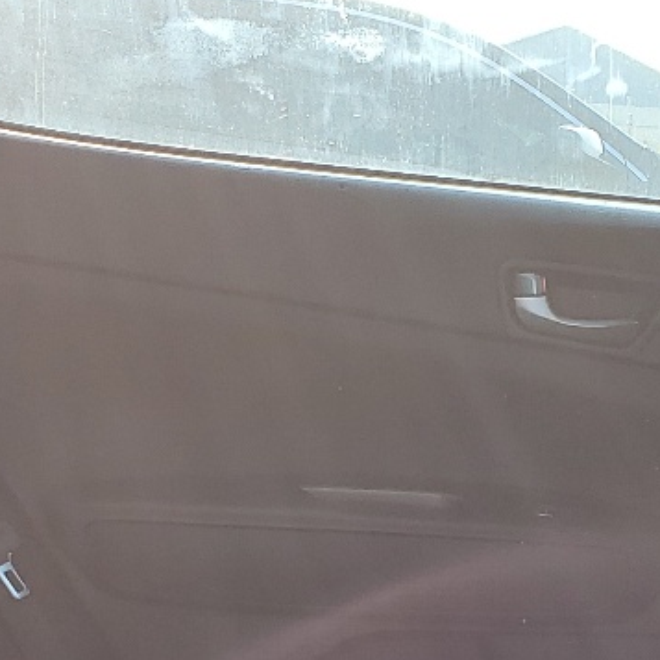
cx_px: 420
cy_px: 708
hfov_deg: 16.9
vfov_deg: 16.4
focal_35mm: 103
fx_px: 2222
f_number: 1.5
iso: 50
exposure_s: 1/588
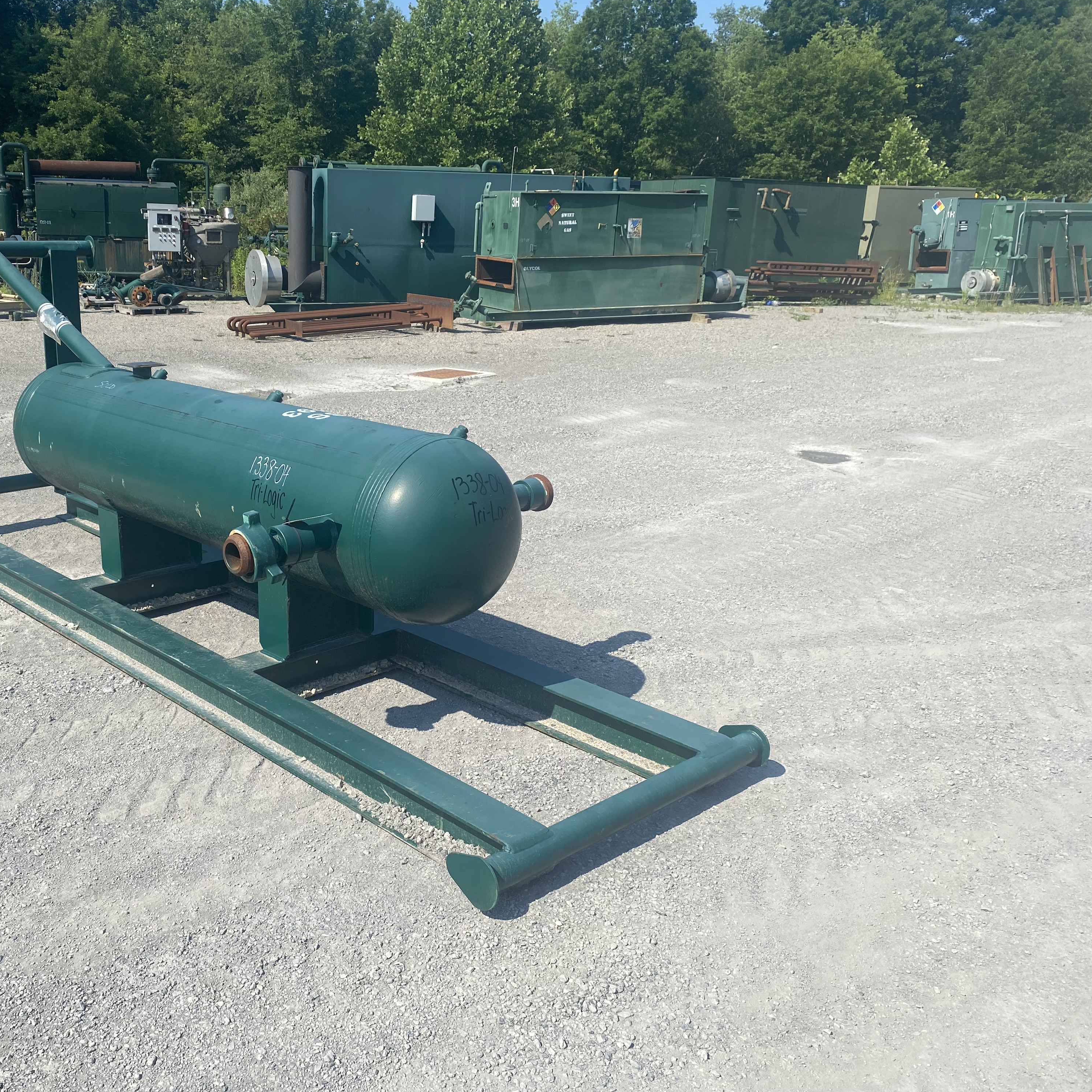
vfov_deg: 52.5
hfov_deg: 51.5
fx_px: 1106
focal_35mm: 31
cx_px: 360
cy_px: 542
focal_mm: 4.25
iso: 32
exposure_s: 1/2967
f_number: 1.8
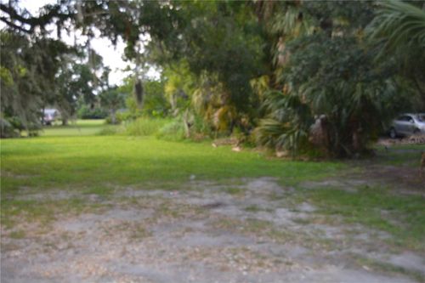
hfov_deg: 41.1
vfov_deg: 28.1
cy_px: 142
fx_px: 566
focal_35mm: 48
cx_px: 212
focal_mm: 32
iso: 200
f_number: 4.8
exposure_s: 1/160
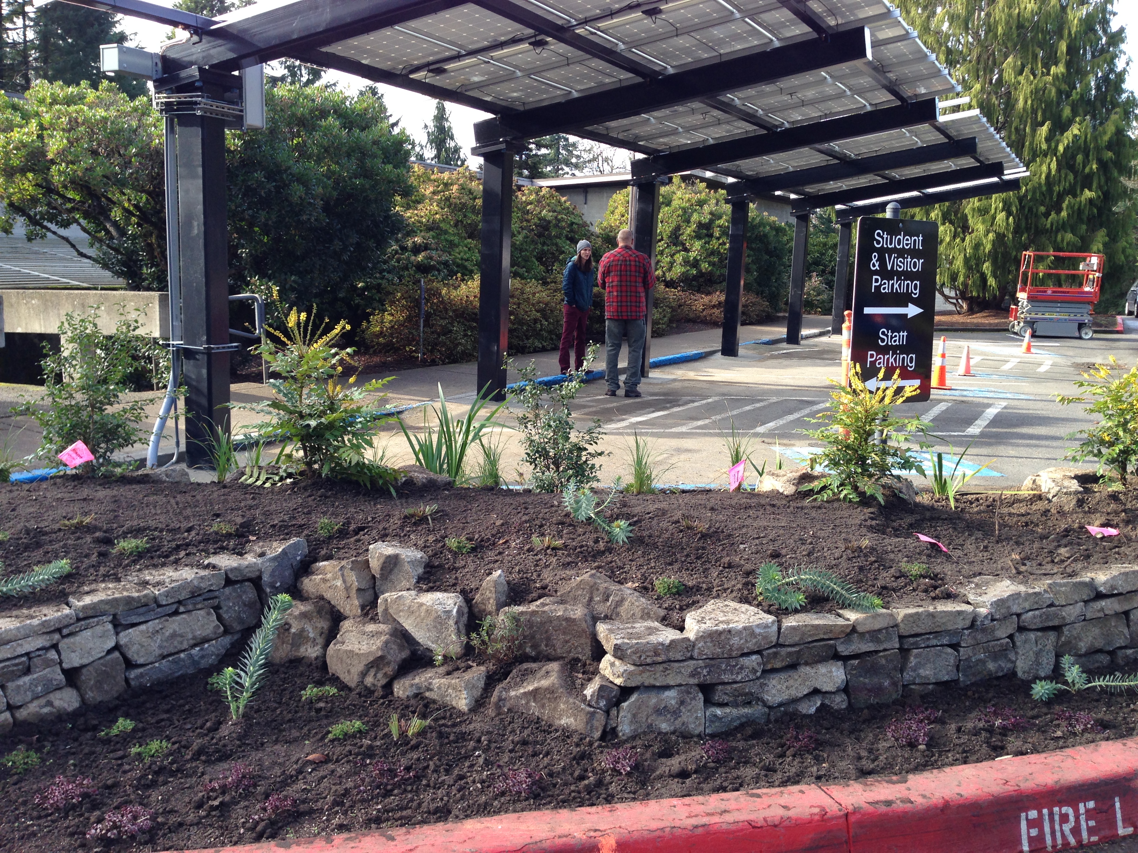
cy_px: 426
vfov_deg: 42.9
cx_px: 569
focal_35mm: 33
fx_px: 1085
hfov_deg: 55.4
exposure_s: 1/172
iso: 50
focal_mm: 4.12
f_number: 2.4
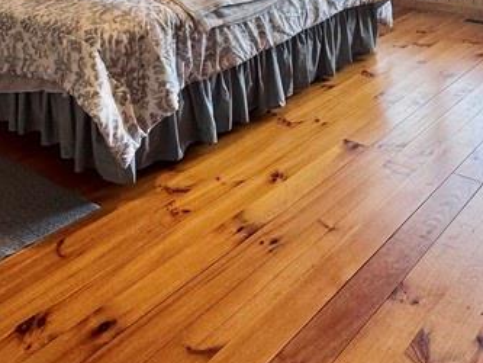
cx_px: 323
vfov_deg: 29.9
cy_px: -45
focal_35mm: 43
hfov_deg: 43.2
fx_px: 600
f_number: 2.2
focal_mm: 2.22
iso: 250
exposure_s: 1/60
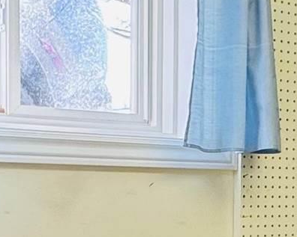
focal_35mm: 106
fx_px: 932
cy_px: 235
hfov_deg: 18.0
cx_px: 209
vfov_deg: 14.3
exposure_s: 1/120
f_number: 2.2
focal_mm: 2.22
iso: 80
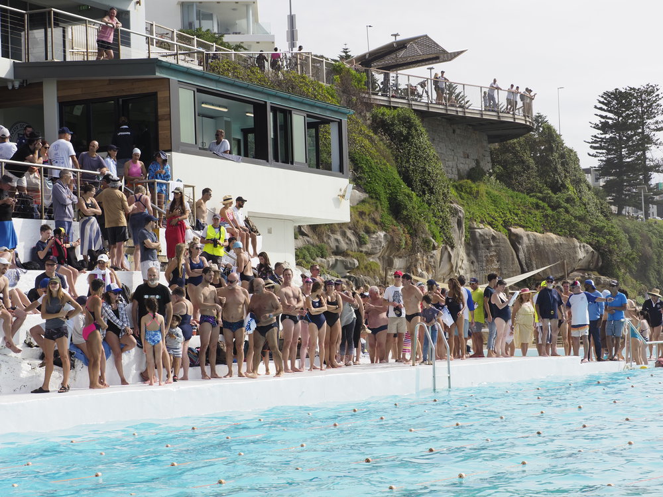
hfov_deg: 24.4
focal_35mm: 80
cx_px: 332
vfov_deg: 18.4
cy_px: 248
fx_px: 1532
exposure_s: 1/400
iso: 200
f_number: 8
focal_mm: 40
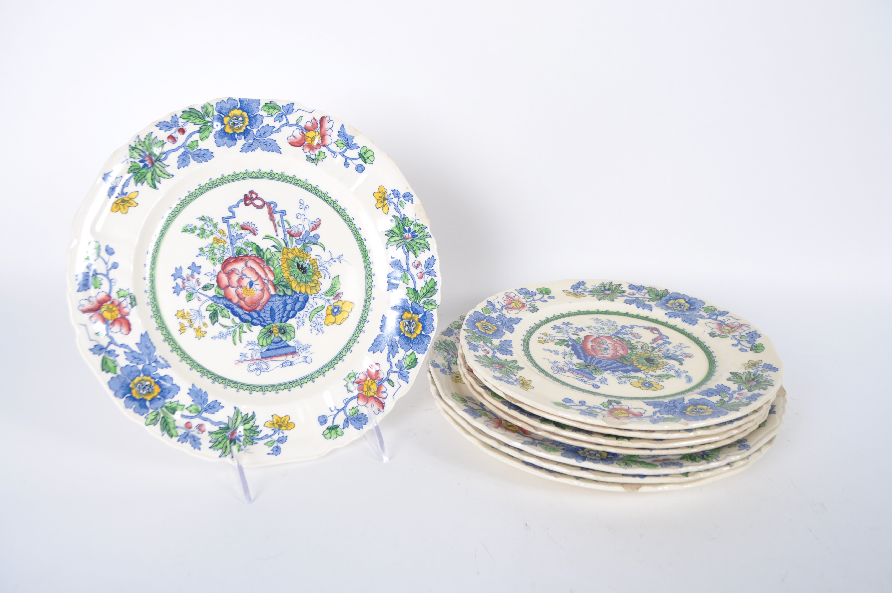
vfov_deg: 39.9
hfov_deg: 57.3
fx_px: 817
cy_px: 296
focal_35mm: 33
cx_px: 446
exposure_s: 1/125
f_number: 8
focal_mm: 22
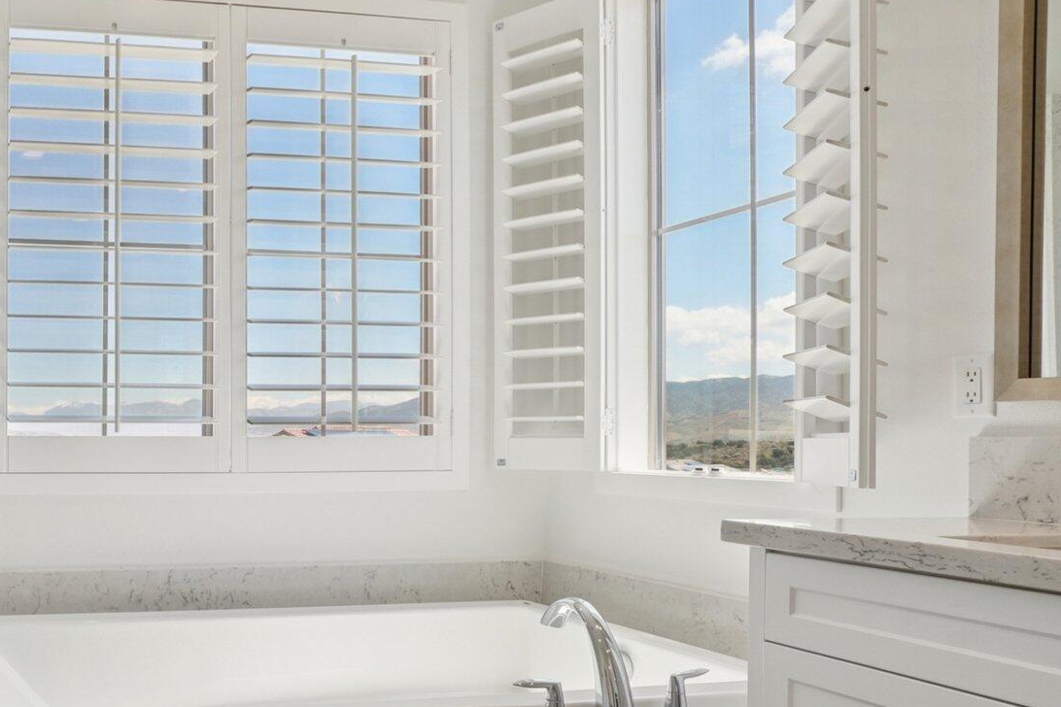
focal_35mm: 30
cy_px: 433
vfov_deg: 43.3
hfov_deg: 53.8
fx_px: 884
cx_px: 98
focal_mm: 16
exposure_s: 1/250
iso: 400
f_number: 8
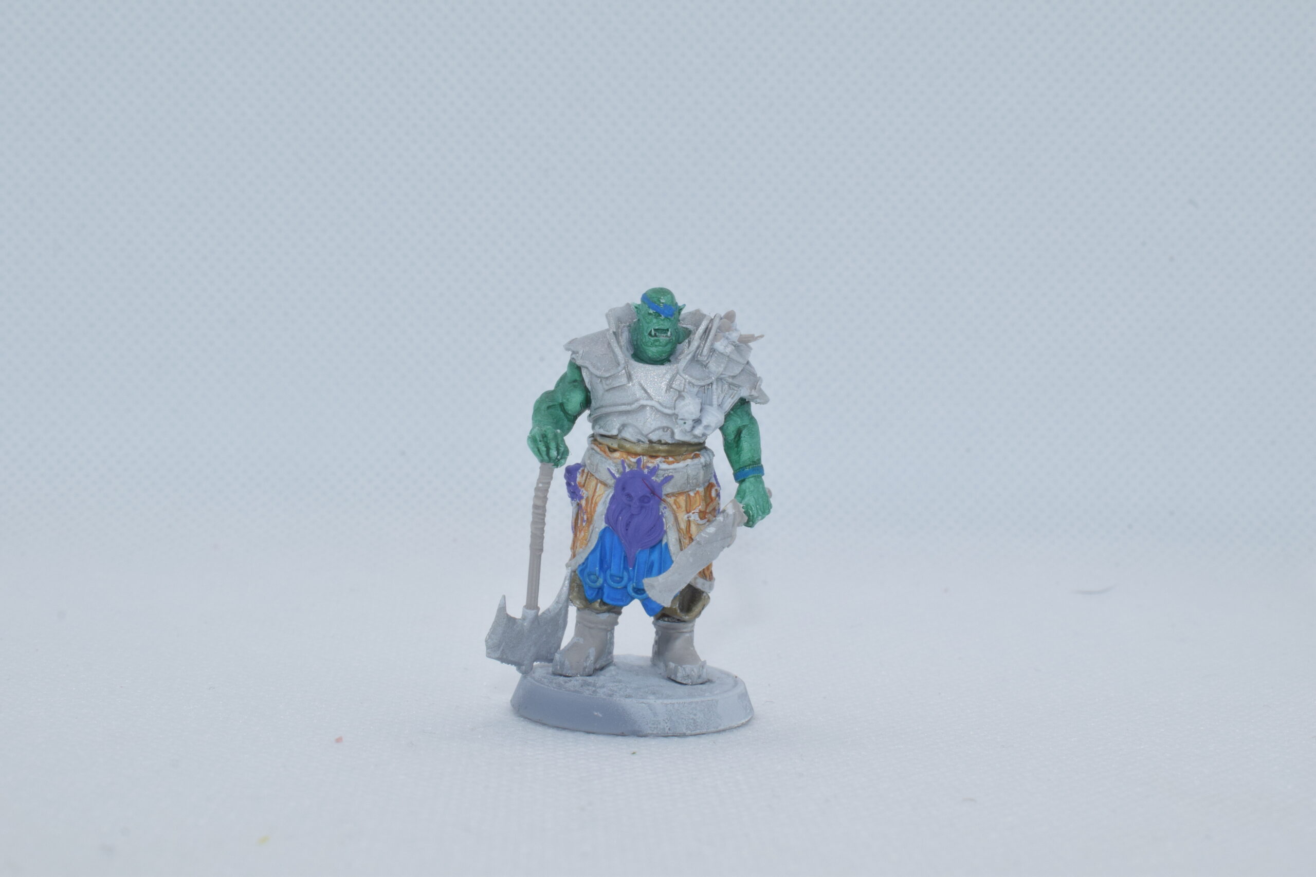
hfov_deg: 33.4
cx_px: 658
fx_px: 2193
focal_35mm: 60
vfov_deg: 22.6
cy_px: 438
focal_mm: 40
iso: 800
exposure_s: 1/125
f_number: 20
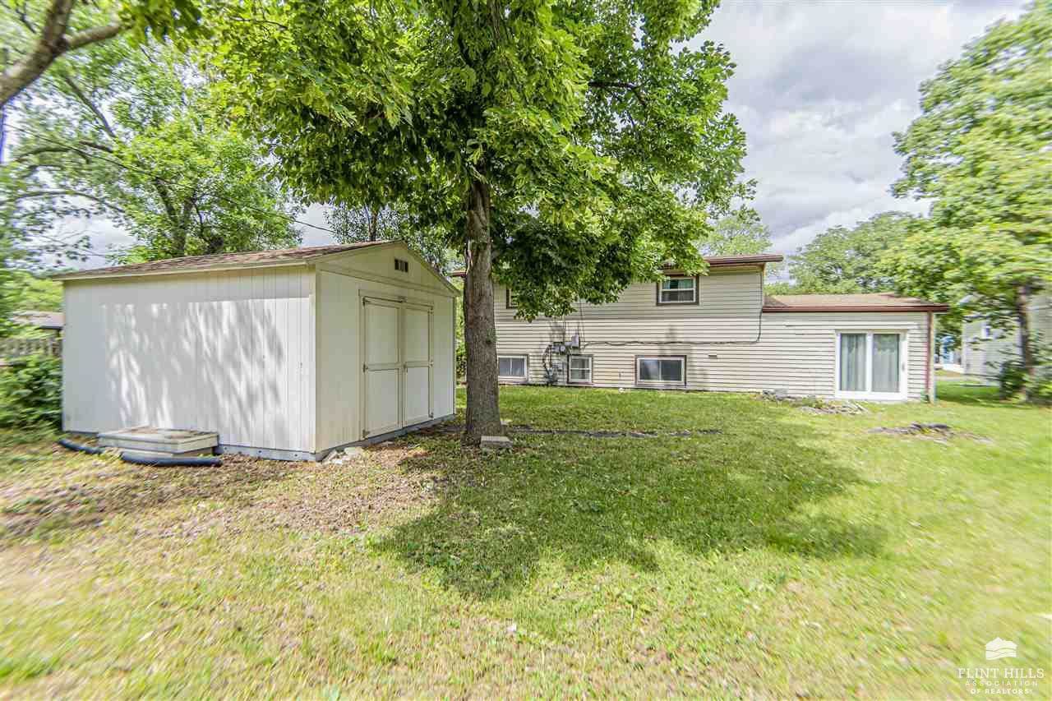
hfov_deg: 100.4
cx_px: 526
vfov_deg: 77.3
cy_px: 350
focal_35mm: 15
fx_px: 438
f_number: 6.3
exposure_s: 1/160
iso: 100
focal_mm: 10
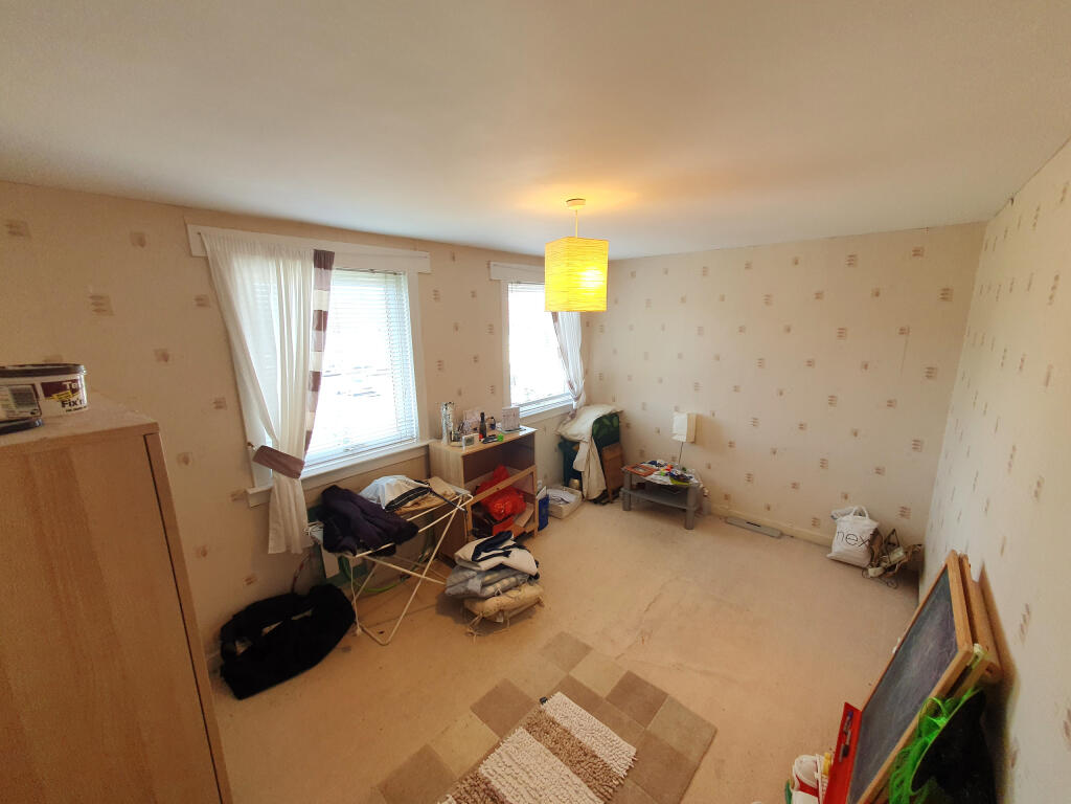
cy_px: 402
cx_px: 536
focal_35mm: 13
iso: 64
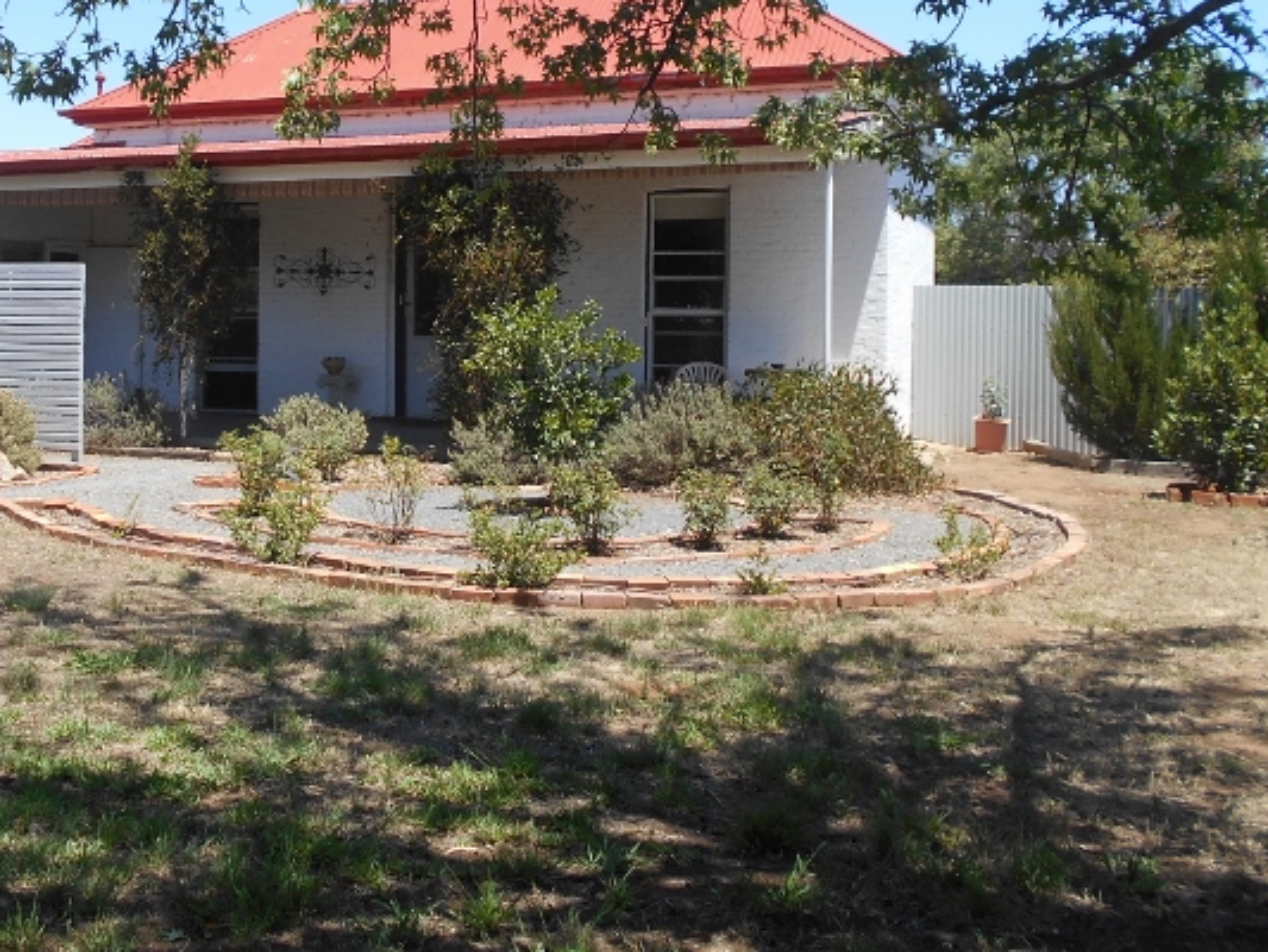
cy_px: 286
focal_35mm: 39
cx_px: 369
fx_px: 1429
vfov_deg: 36.3
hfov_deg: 46.7
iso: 80
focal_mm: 4.6
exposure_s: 1/500
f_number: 3.2
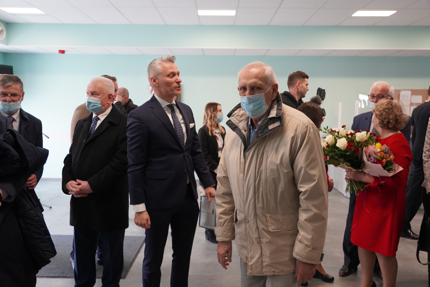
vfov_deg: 43.6
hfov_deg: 61.9
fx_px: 358
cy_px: 144
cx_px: 215
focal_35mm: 30
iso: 1000
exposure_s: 1/160
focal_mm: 30
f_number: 4
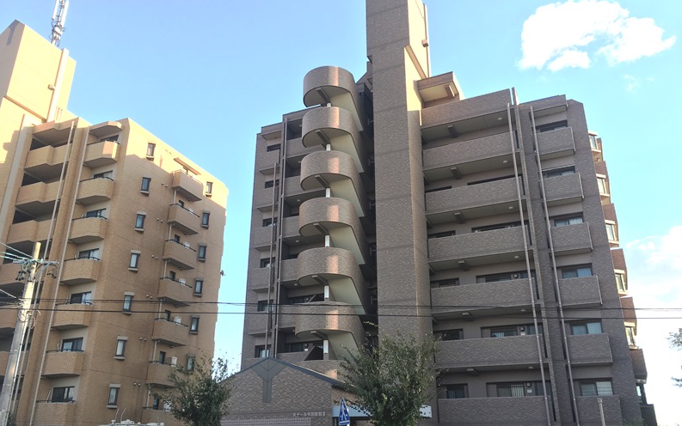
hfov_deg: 61.2
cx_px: 339
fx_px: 576
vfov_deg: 40.6
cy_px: 215
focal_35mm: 31
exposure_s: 1/432
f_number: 2.2
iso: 25
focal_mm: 4.15
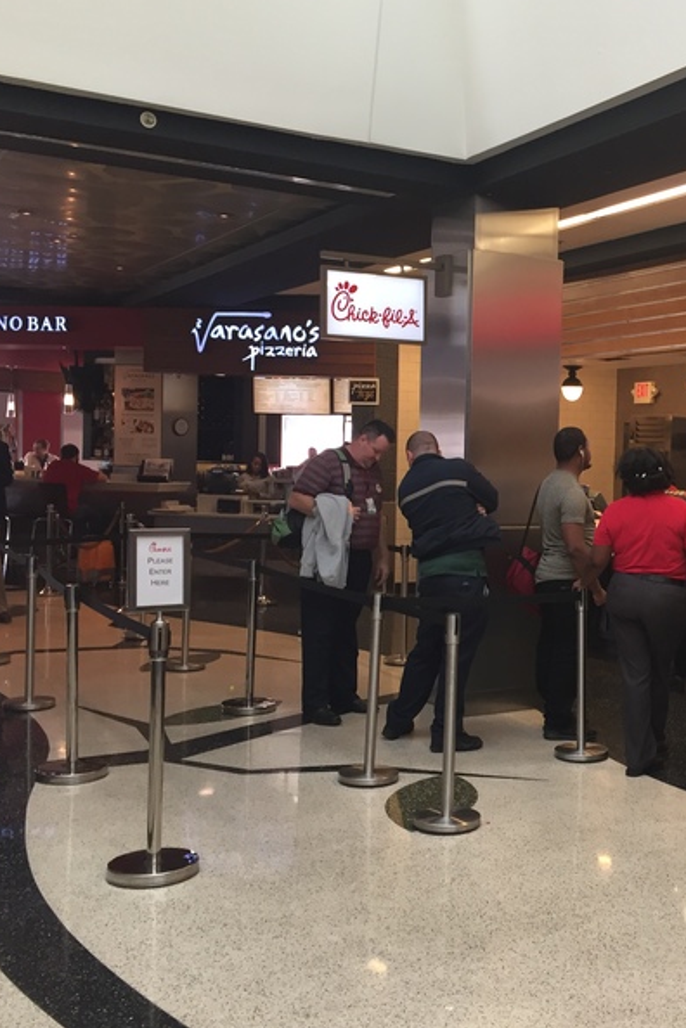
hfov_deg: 31.4
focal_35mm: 41
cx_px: 591
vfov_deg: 47.4
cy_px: 505
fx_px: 1172
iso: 32
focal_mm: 4.15
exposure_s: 1/30
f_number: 2.2
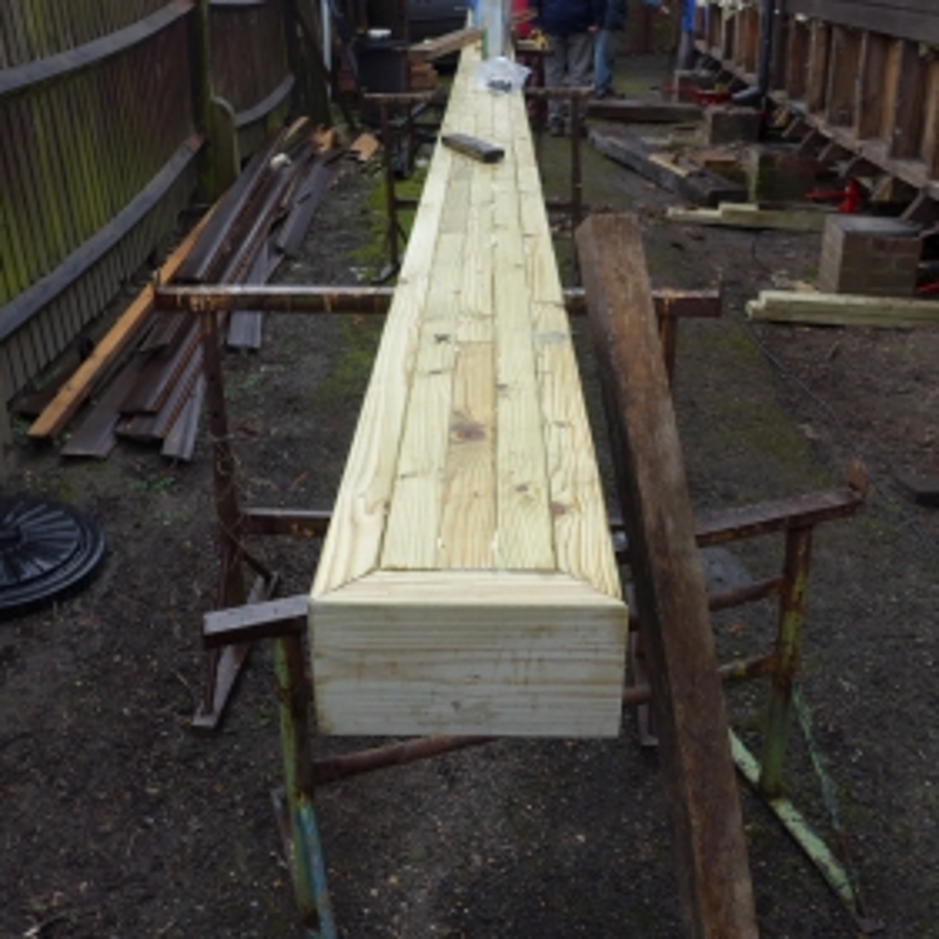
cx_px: 468
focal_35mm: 35
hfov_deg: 47.2
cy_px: 391
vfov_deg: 47.0
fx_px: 1074
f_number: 2.8
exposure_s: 1/320
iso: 80
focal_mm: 6
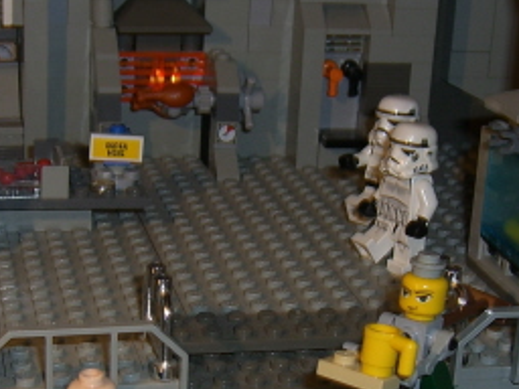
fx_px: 1334
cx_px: 221
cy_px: 355
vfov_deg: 16.4
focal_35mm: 89
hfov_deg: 22.0
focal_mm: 7.9
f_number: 4
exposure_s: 1/30
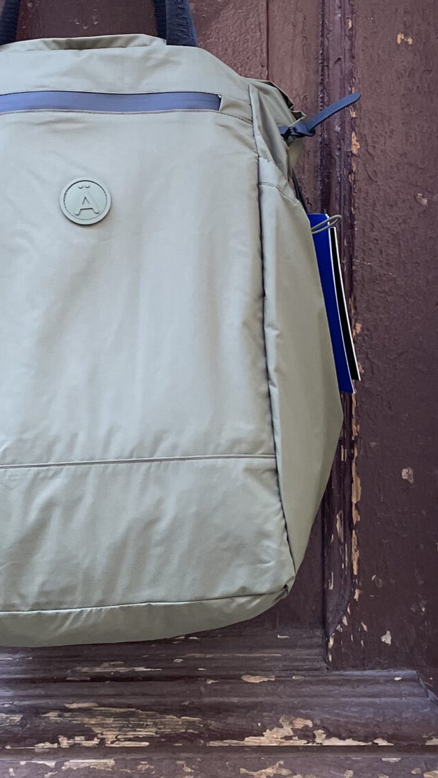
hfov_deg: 18.5
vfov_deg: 32.0
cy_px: 233
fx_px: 1342
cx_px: 165
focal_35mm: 65
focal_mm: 4.2
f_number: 1.6
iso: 100
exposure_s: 1/100
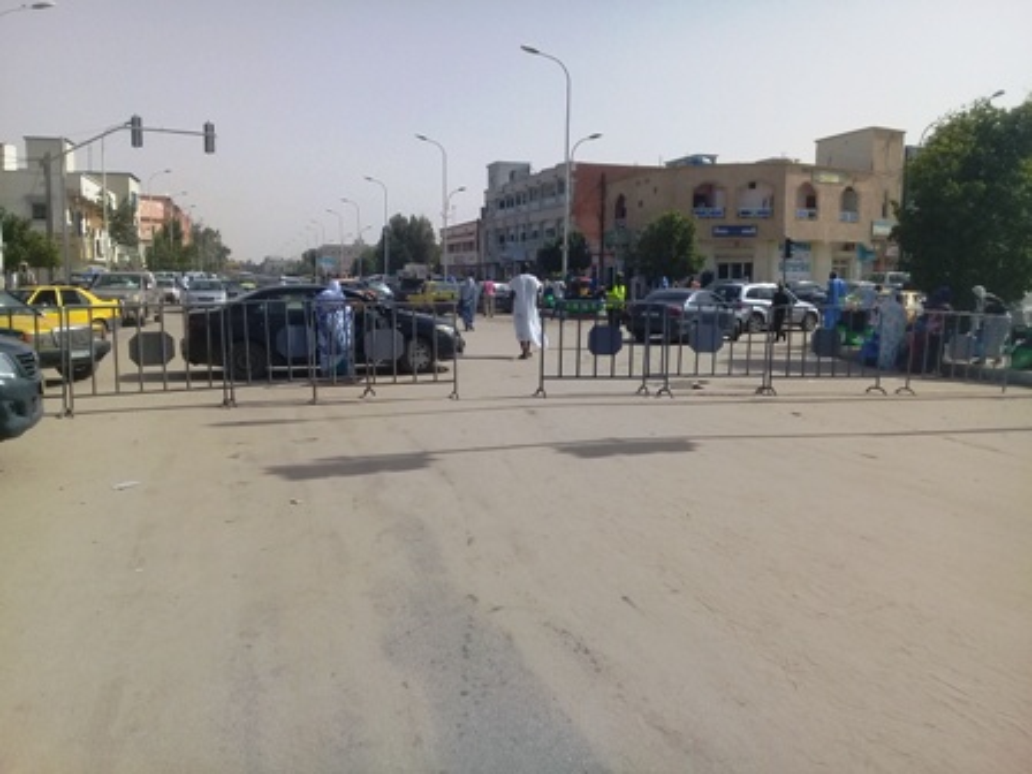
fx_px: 924
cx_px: 516
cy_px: 387
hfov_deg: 58.4
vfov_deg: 45.4
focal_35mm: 31
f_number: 2.2
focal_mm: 3.3
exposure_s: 1/2123
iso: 50
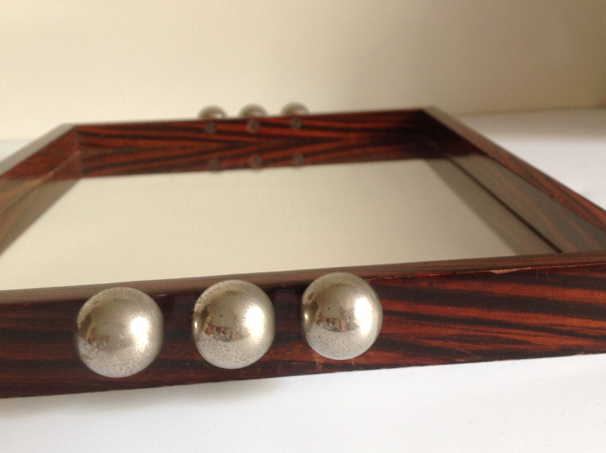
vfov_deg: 32.8
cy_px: 210
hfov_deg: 43.0
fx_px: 769
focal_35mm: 44
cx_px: 328
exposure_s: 1/15
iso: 100
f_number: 2.4
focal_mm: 4.28
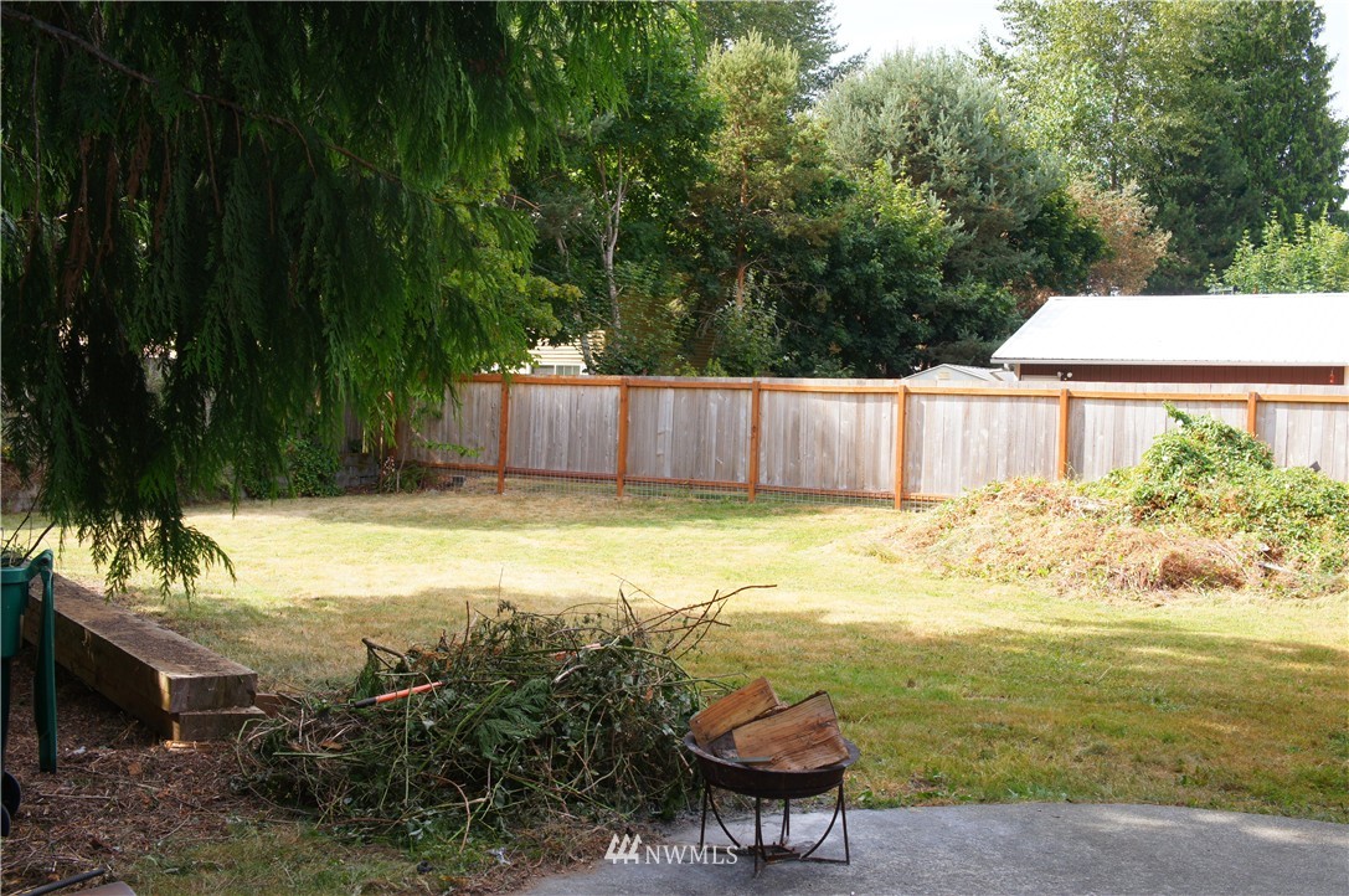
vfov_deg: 32.9
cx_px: 674
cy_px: 448
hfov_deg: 48.0
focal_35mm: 40
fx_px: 1516
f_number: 8
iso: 200
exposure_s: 1/160
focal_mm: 27
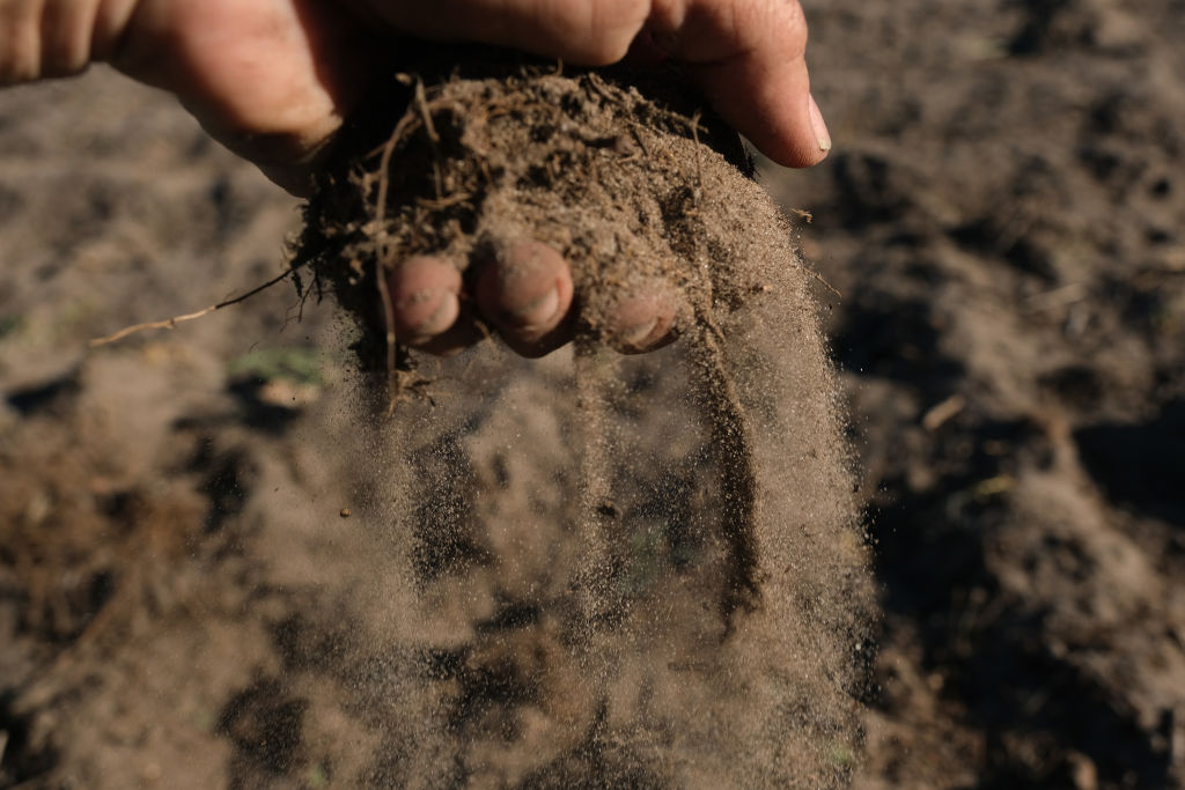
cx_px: 592
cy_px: 395
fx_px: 988
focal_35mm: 30
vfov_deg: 43.6
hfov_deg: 61.9
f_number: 5
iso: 400
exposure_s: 1/2000
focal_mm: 20
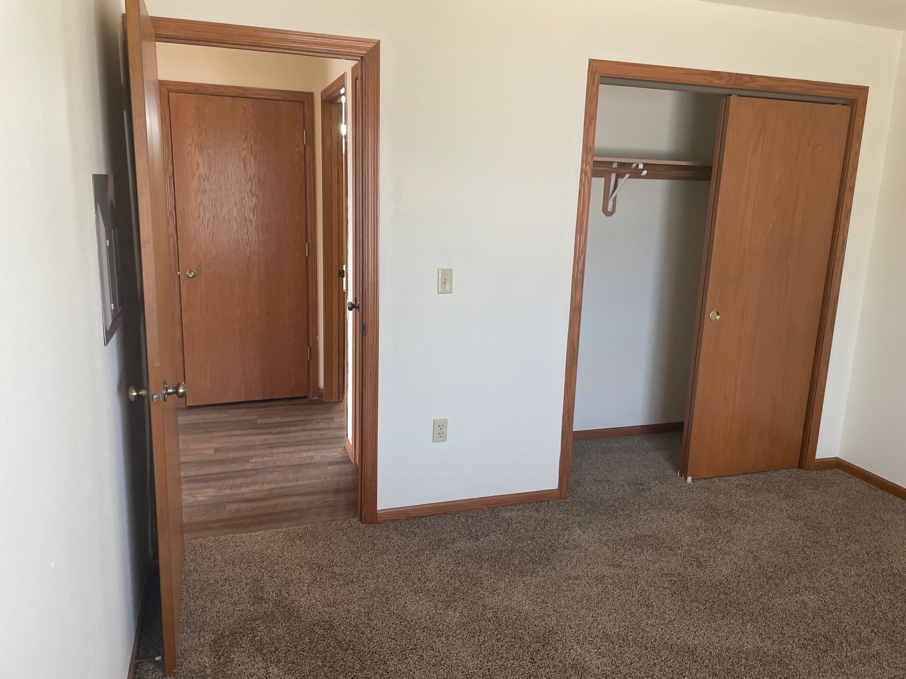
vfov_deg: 53.1
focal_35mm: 26
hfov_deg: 67.3
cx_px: 453
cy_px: 340
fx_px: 680
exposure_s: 1/109
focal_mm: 4.2
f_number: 1.6
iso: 125
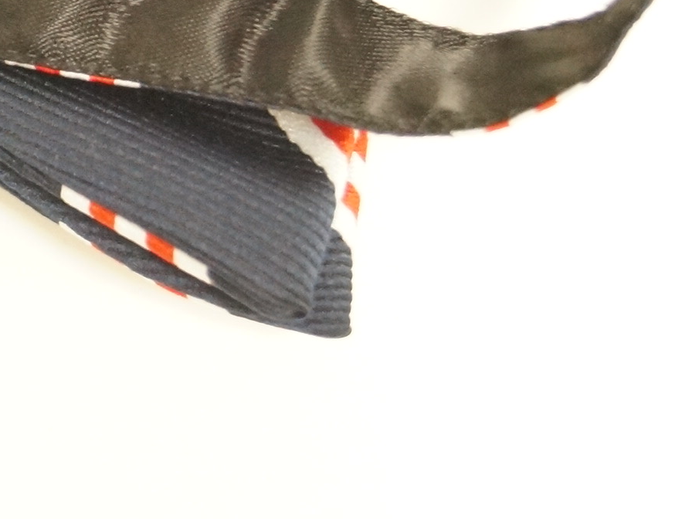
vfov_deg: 12.3
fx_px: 2359
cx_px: -188
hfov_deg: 15.9
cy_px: -82
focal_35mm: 118
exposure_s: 1/50
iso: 3200
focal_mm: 30
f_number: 4.5
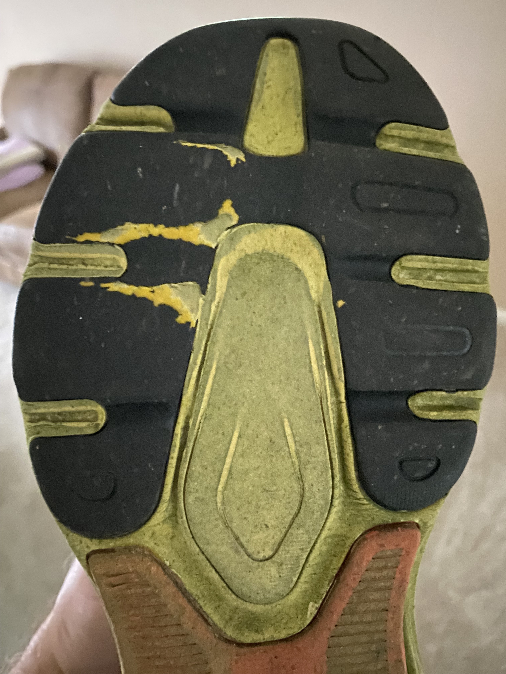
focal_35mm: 25
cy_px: 337
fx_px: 487
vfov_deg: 69.4
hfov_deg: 54.9
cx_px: 253
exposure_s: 1/8
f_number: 1.8
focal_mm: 4.25
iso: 1250
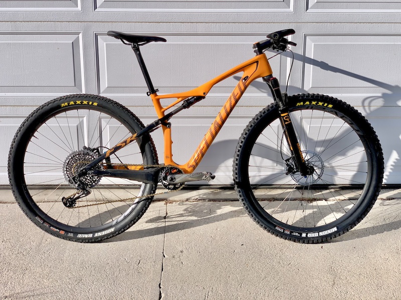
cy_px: 150
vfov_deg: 28.0
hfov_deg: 36.8
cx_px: 200
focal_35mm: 52
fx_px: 602
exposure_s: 1/999
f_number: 2.4
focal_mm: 6
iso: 16
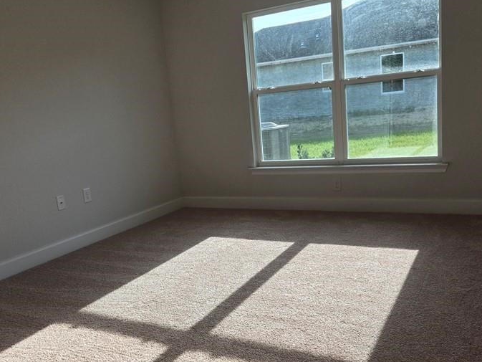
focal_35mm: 35
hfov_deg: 52.5
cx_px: 218
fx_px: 487
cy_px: 205
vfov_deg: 40.6
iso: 25
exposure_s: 1/244
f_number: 1.8
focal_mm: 5.4
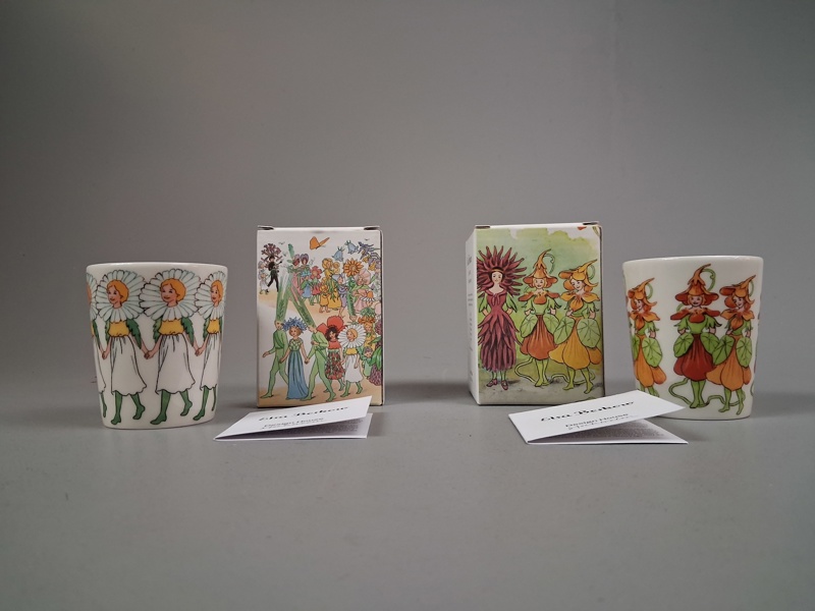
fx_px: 636
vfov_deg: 51.4
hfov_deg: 65.3
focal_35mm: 27
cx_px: 408
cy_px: 306
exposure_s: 1/100
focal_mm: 4
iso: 320
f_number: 1.8
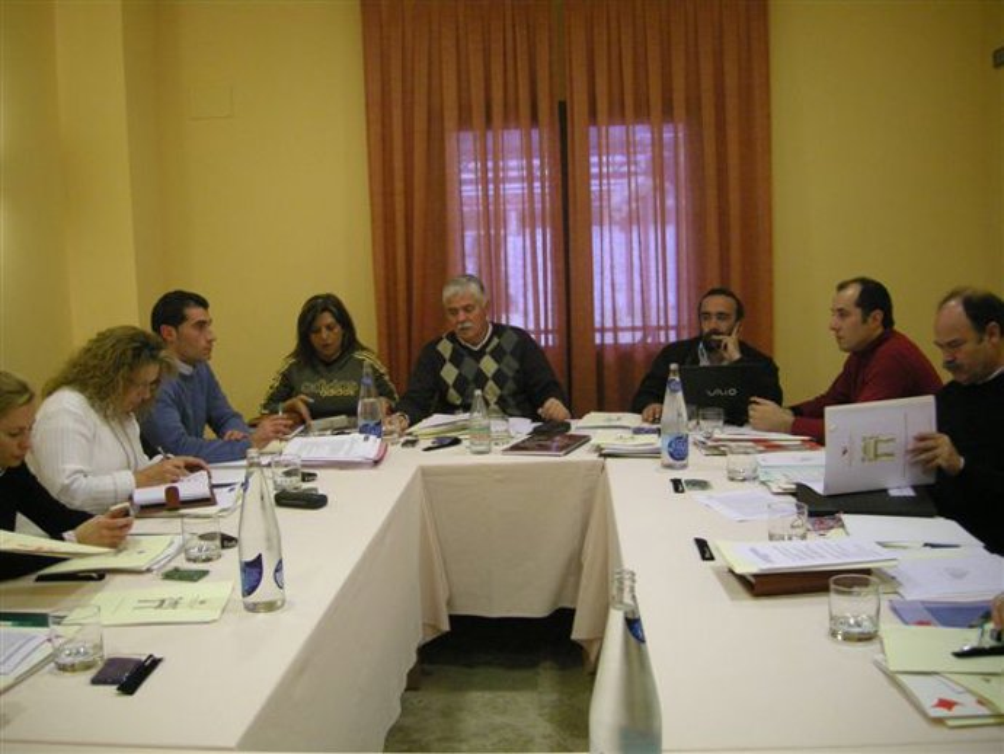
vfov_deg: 39.7
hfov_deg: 51.3
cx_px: 502
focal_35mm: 36
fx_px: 1045
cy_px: 377
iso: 400
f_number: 2.7
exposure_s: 1/52
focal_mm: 7.5
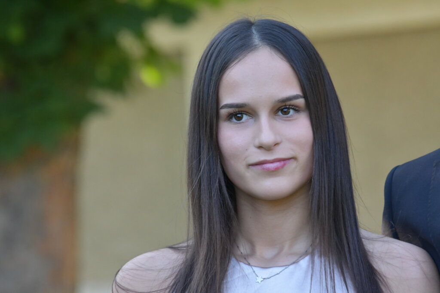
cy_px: 146
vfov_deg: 4.6
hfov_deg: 6.9
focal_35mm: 300
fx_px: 3667
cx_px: 220
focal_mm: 200
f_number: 5.6
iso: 2000
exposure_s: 1/500
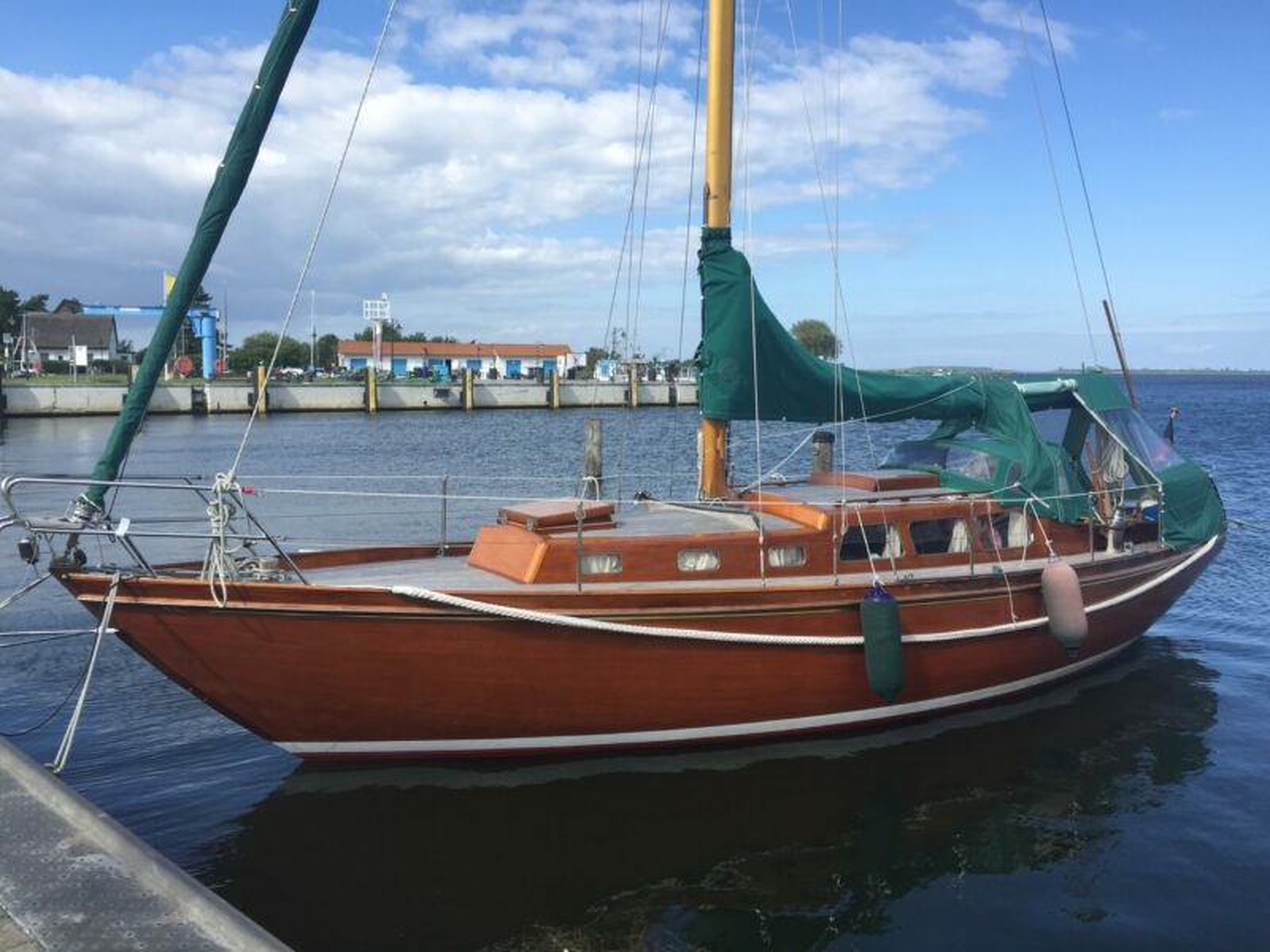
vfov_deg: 48.2
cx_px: 635
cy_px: 476
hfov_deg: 61.7
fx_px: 1064
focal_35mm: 29
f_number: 2.2
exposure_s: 1/1236
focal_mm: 4.15
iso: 32
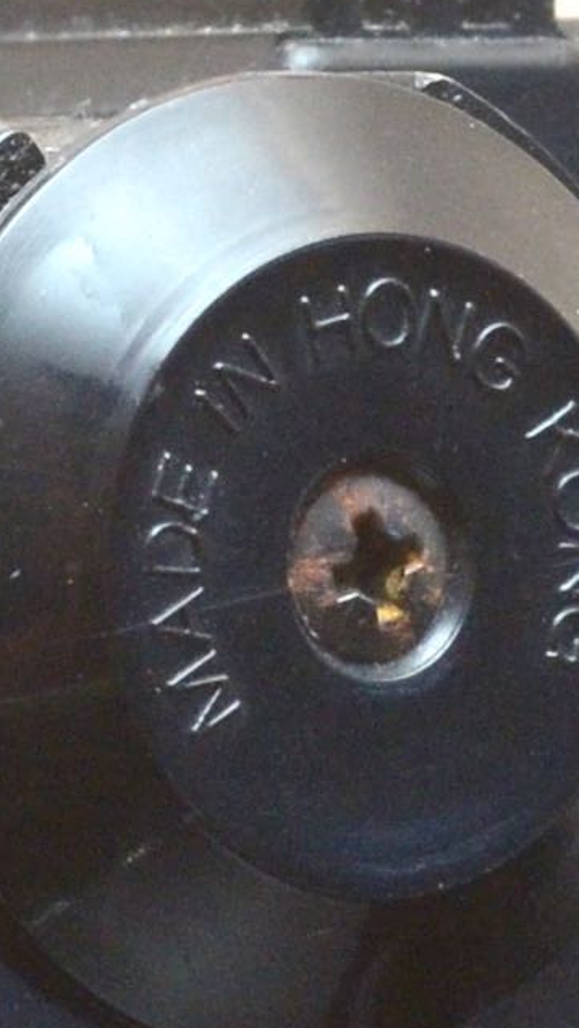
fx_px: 18224
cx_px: 230
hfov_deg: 1.8
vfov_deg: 3.2
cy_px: 1298
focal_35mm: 668
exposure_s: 1/125
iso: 800
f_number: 8
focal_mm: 55
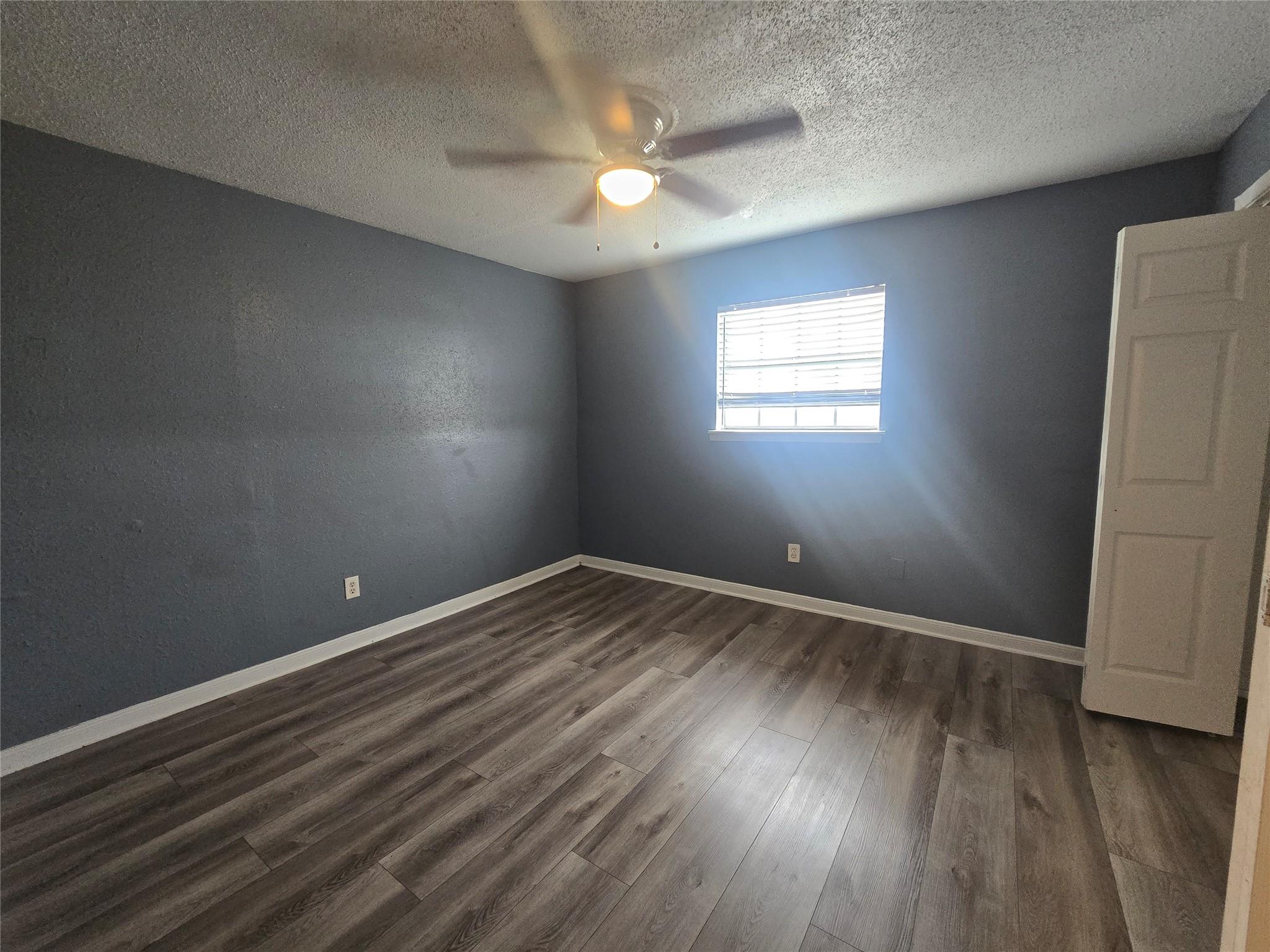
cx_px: 635
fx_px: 477
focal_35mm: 13
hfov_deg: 106.2
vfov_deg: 89.9
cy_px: 476
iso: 320
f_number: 2.2
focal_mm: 2.2
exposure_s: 1/60
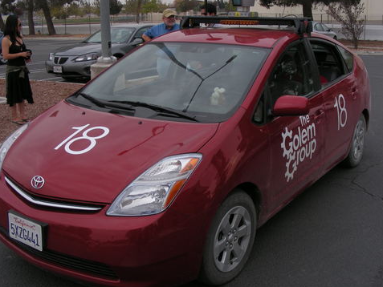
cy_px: 138
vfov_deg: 33.6
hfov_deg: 43.8
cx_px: 188
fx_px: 476
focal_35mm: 43
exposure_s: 1/222
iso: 50
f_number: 4
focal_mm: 6.3
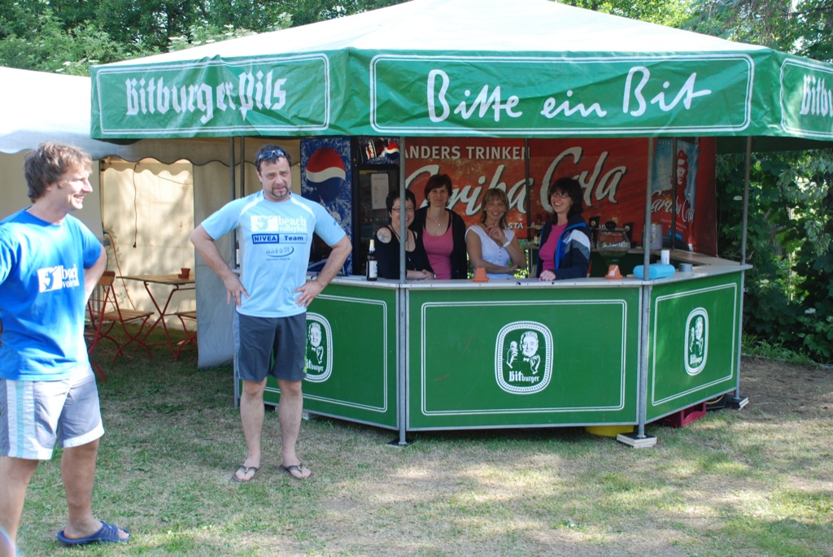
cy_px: 278
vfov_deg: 29.0
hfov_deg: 42.3
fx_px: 1077
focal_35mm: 46
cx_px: 416
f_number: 5
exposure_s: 1/100
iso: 200
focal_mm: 31
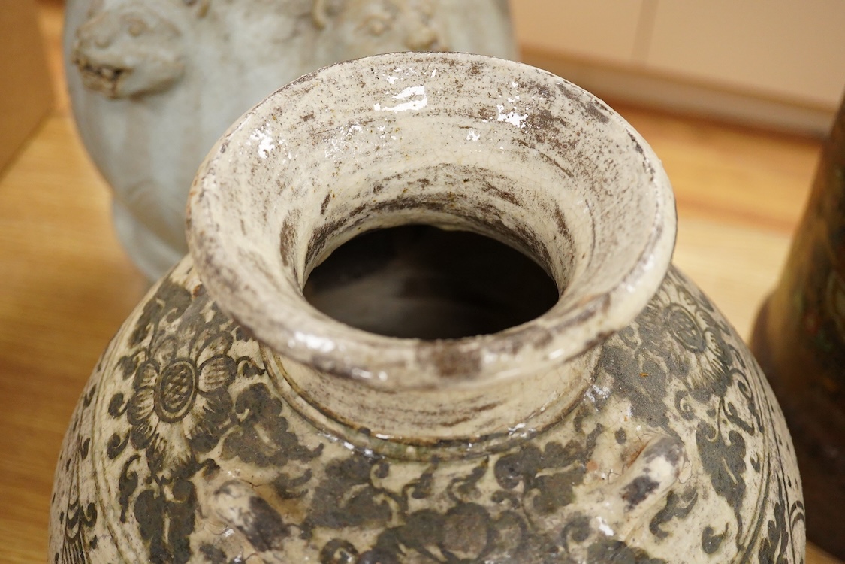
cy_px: 282
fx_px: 1056
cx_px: 422
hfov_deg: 43.6
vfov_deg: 29.9
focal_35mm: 45
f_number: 3.5
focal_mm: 30
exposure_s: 1/320
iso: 2500
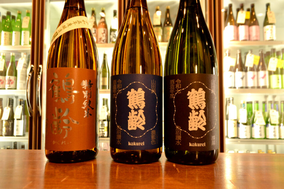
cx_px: 142
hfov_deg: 67.4
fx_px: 213
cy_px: 94
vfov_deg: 47.9
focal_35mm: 27
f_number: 5.6
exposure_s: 1/60
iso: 1600
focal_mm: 18
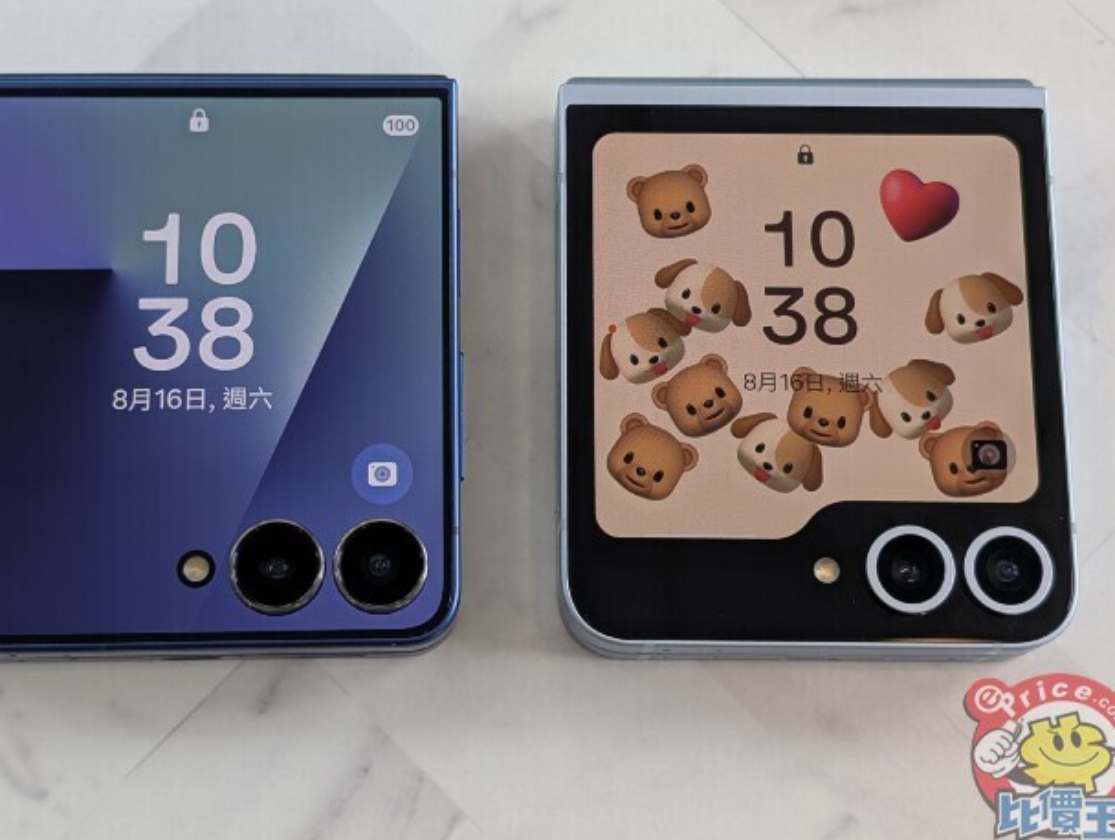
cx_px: 504
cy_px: 367
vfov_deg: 25.3
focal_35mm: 58
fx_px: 1871
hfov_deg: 33.2
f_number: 1.68
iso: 33
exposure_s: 1/120
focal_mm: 6.9
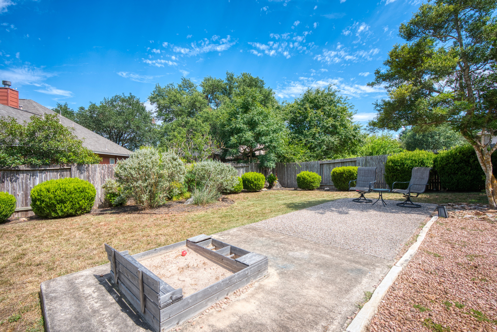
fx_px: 221
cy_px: 166
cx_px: 248
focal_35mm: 16
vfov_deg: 73.8
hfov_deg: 96.7
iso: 100
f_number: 11
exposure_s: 1/25
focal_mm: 16
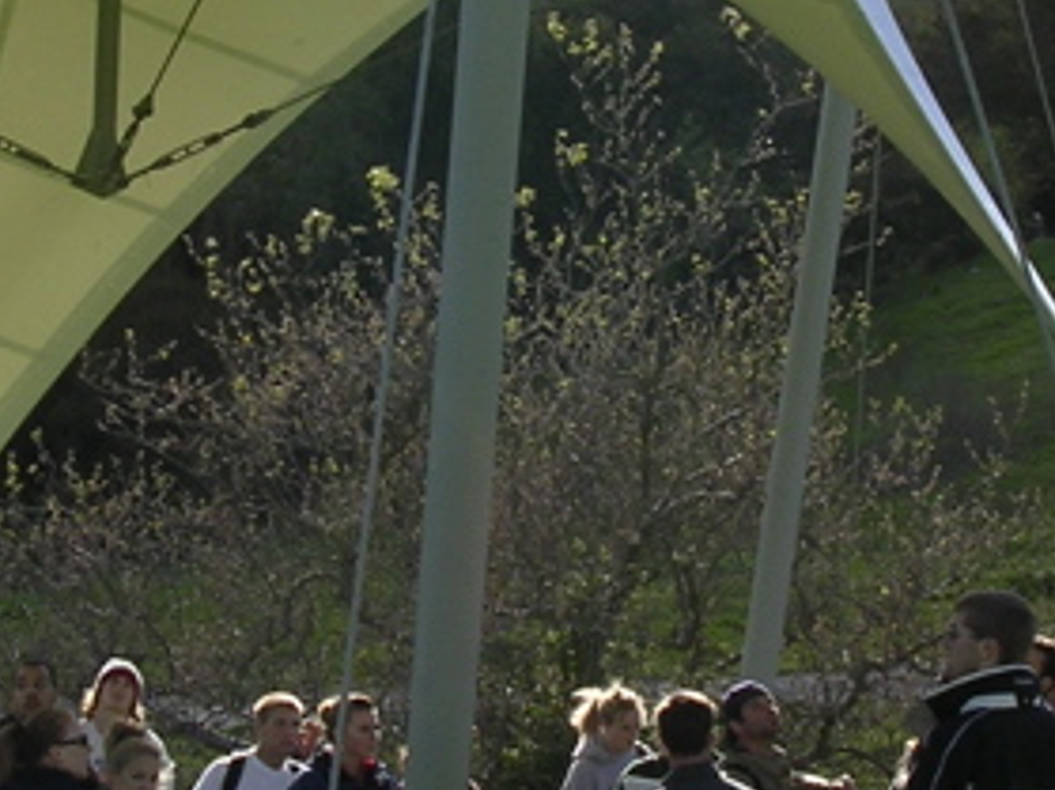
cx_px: 526
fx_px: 3321
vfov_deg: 13.6
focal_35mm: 109
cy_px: 283
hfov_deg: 18.1
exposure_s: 1/199
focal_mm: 5.8
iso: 100
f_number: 5.6
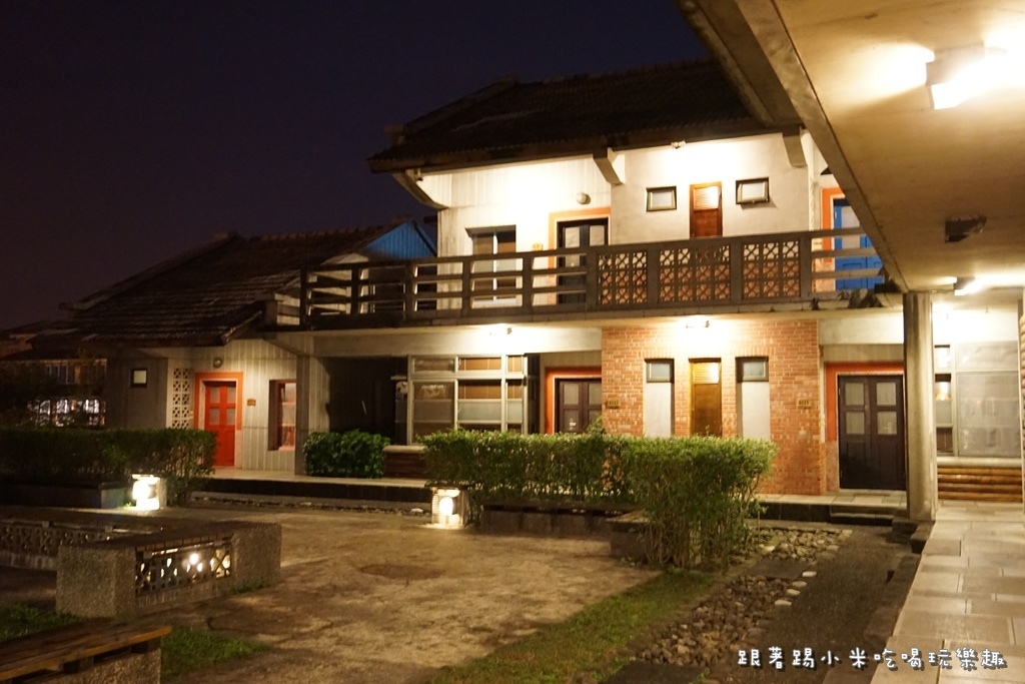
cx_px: 512
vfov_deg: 38.4
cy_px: 342
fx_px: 982
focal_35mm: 34
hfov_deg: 55.1
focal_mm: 23
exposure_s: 1/4
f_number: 4
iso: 3200
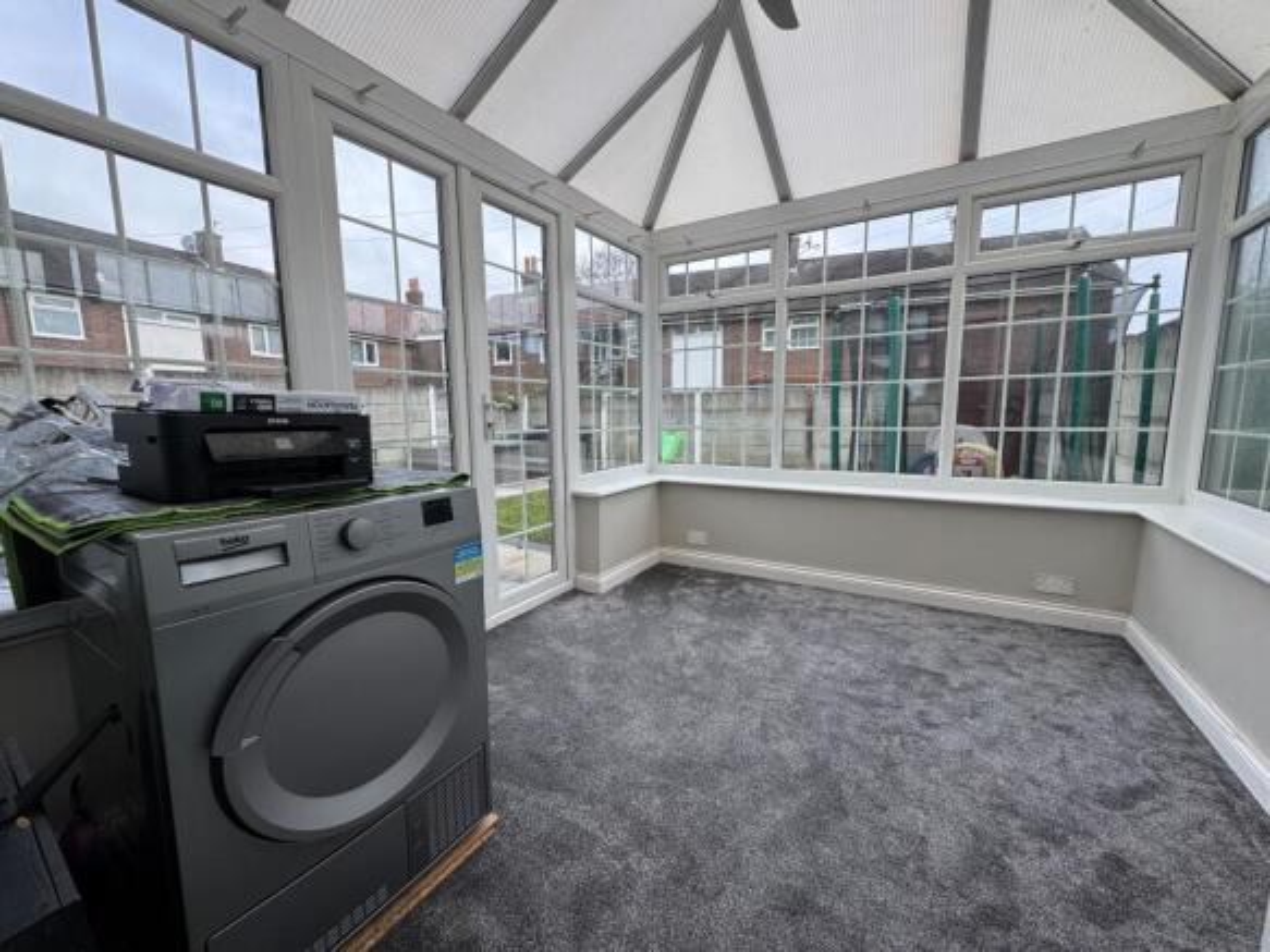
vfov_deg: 85.7
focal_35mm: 14
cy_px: 476
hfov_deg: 102.1
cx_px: 635
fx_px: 514
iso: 40
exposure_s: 1/155
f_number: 2.2
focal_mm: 2.22
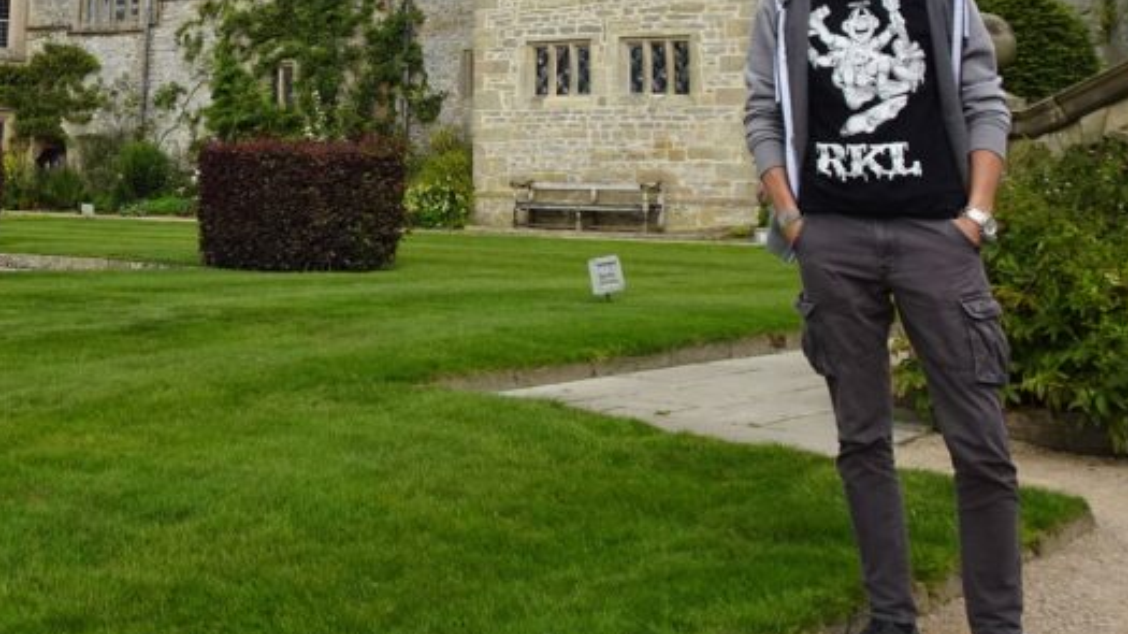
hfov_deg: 39.3
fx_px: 1525
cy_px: 13
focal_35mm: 51
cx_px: 258
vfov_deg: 22.6
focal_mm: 4.25
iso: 80
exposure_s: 1/640
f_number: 3.5
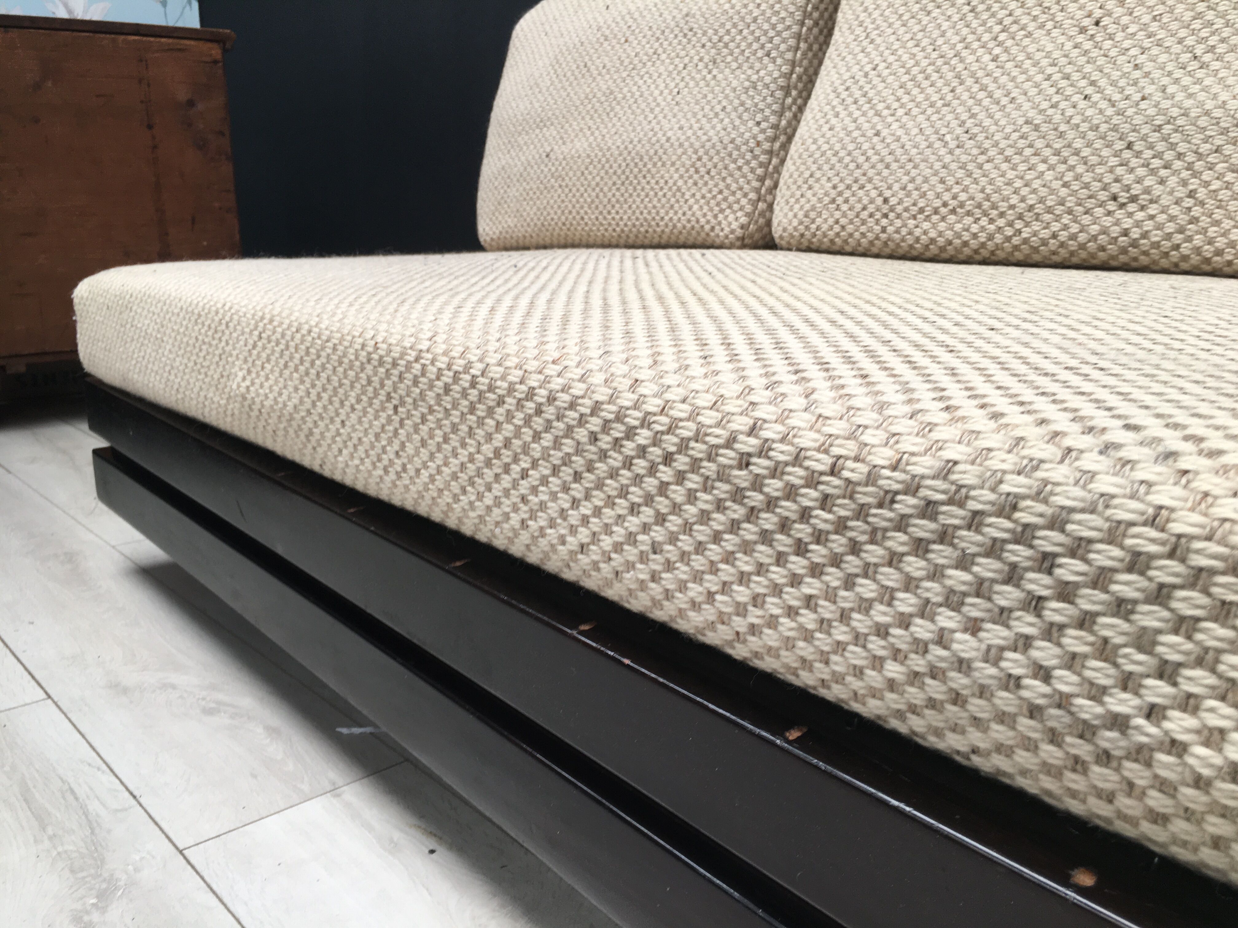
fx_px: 1037
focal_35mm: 29
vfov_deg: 48.2
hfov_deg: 61.7
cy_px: 464
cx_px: 619
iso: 25
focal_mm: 4.15
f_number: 2.2
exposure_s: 1/50
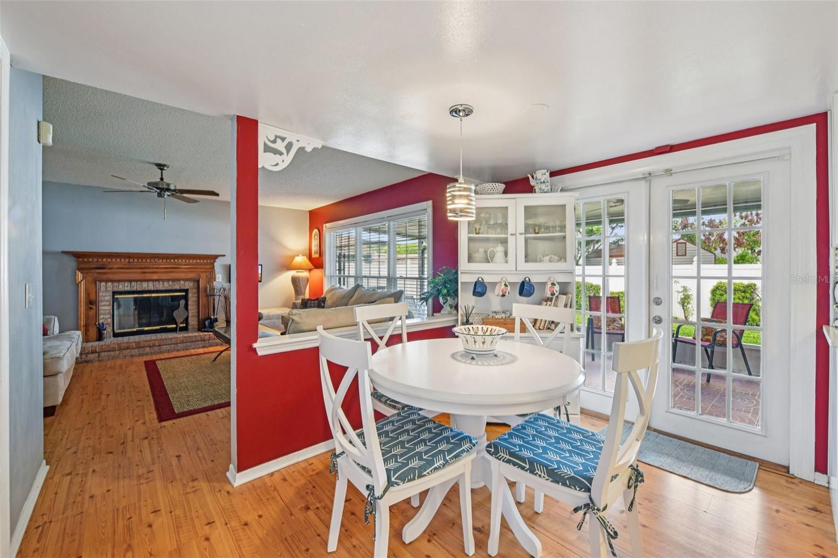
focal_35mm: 14
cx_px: 419
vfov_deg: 81.2
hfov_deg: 104.3
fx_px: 326
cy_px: 279
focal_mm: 14
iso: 400
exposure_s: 1/6
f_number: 8
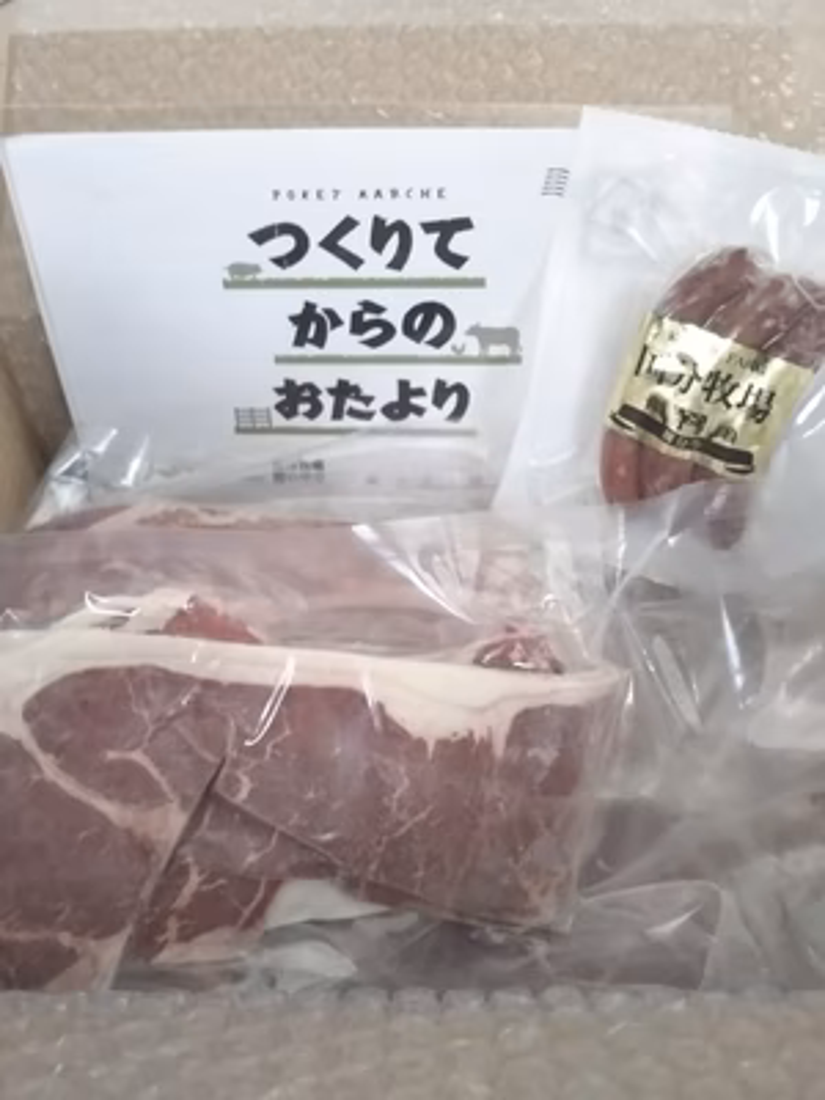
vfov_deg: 60.0
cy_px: 550
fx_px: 953
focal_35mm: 30
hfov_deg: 46.8
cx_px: 412
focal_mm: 4
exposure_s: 1/30
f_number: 2.2
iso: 160
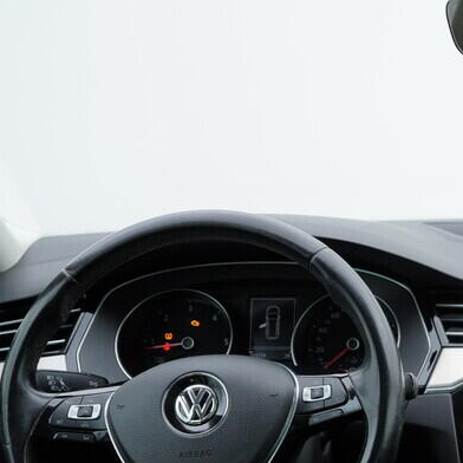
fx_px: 1211
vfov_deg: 21.3
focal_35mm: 80
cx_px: 587
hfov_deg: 20.0
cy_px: 382
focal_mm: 24
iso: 125
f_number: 3.2
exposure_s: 1/50
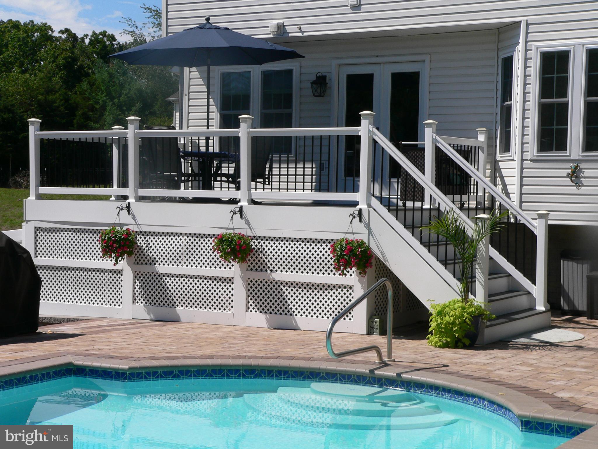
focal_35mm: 65
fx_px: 1123
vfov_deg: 22.6
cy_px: 224
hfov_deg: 29.8
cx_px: 299
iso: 80
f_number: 5.6
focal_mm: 10.8
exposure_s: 1/640
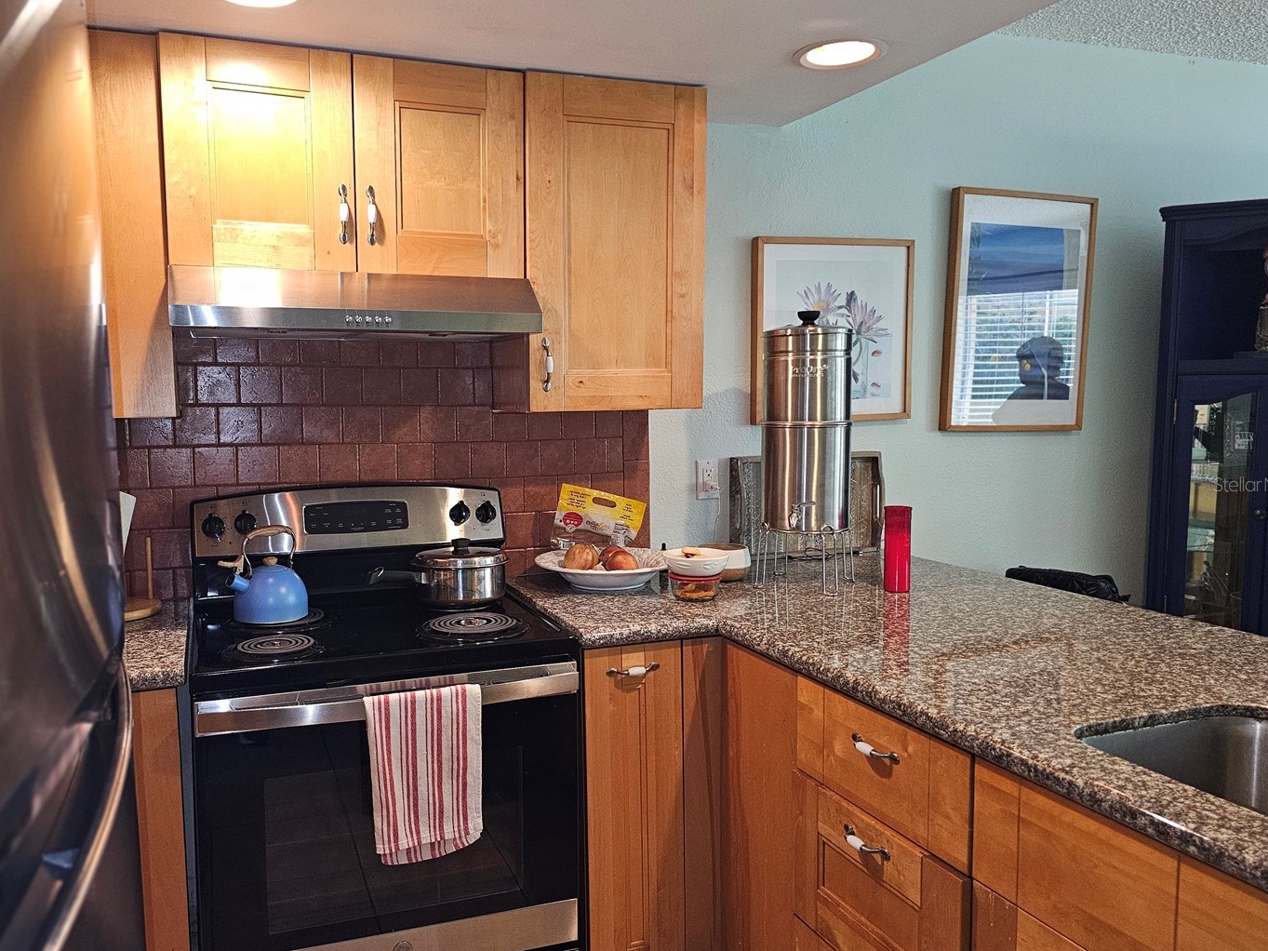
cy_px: 484
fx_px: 989
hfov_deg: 65.1
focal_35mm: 27
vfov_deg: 51.3
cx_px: 556
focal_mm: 6.3
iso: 640
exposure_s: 1/40
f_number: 1.7
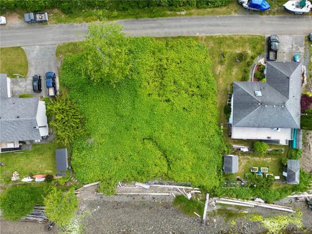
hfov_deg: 71.6
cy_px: 117
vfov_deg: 56.8
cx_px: 156
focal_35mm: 24
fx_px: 216
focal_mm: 6.72
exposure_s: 1/25
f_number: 1.7
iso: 100
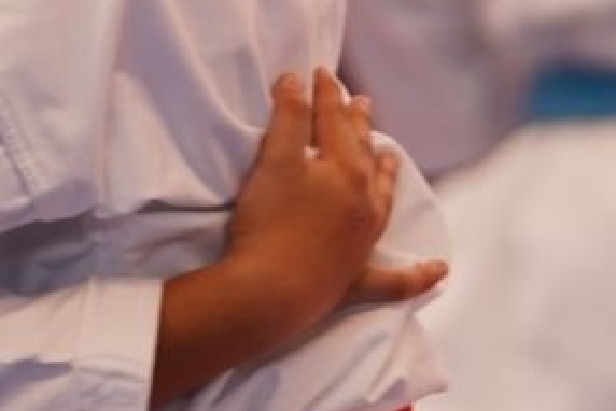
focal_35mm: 1247
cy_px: 73
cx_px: 146
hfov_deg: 1.7
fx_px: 21347
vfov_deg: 1.1
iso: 640
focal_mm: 198
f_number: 2.8
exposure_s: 1/500
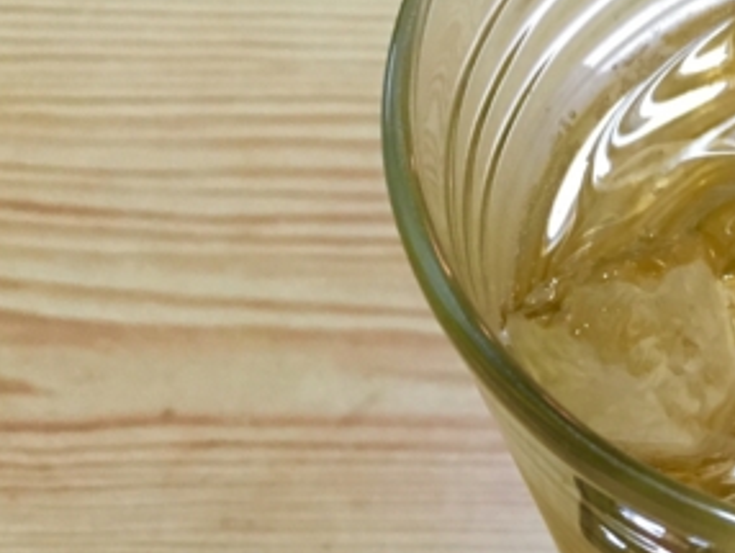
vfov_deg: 17.8
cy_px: 556
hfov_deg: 22.8
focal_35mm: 81
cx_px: 794
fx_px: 1721
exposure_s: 1/33
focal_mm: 4.15
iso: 200
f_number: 2.2
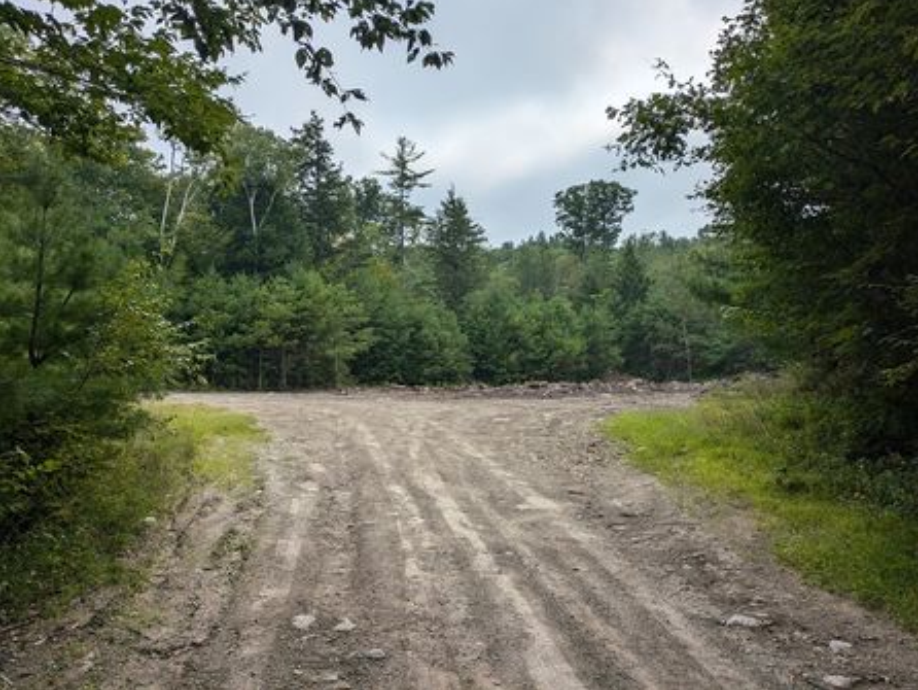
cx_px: 445
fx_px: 743
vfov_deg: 49.7
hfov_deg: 63.4
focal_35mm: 28
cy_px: 312
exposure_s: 1/3086
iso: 46
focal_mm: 5.43
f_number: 1.89
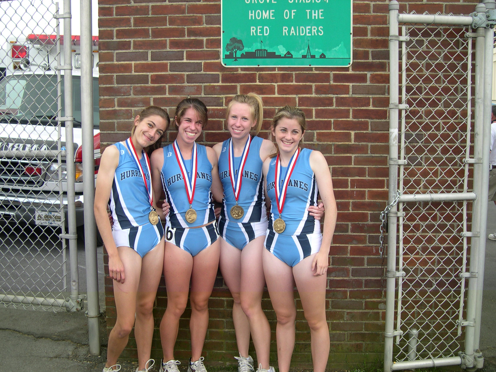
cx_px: 248
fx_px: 544
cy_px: 186
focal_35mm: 38
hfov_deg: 49.0
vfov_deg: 37.7
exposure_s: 1/268
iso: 100
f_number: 2.8
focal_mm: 8
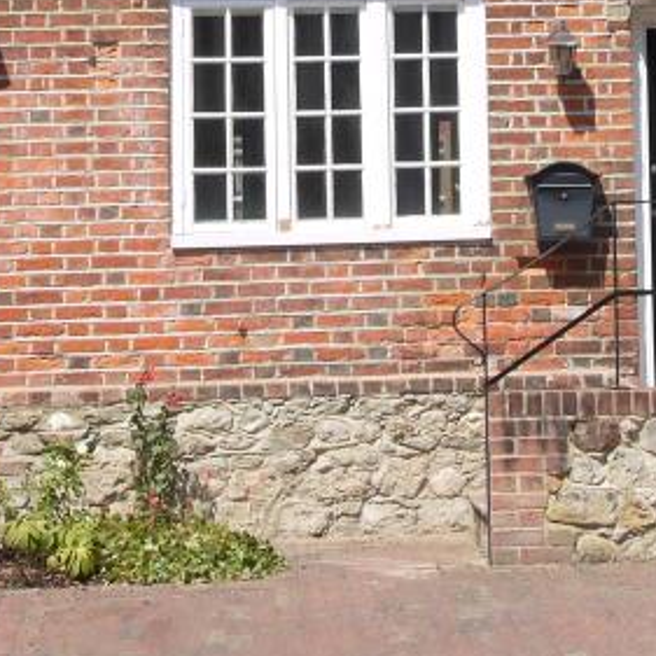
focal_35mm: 116
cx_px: 418
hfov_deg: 15.0
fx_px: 2487
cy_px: -75
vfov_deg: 14.7
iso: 100
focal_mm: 18
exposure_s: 1/160
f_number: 11
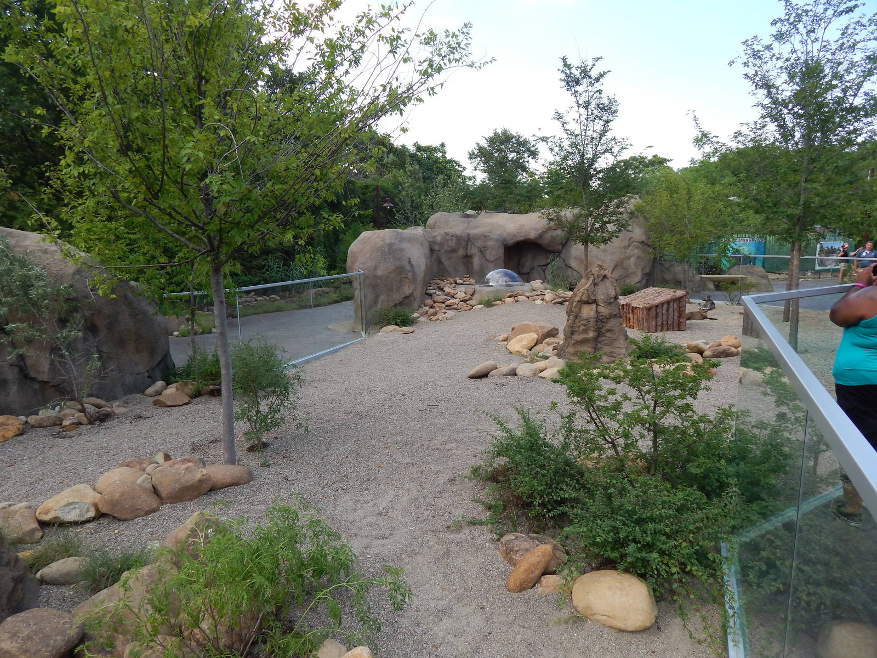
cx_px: 438
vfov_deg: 58.9
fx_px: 583
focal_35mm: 23
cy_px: 329
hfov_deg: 73.9
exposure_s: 1/500
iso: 125
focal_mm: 4
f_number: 3
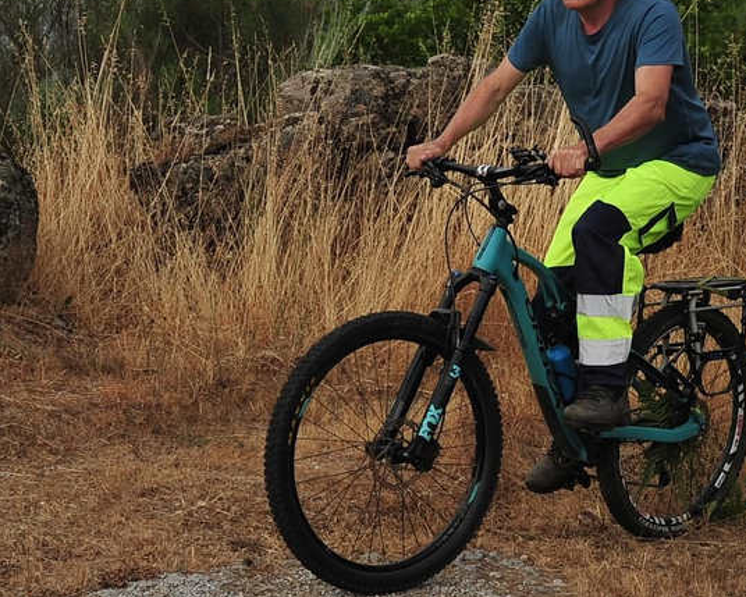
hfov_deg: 19.4
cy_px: 97
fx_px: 2164
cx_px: 578
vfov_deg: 15.6
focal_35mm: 98
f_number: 6.3
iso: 160
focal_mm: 35
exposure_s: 1/500
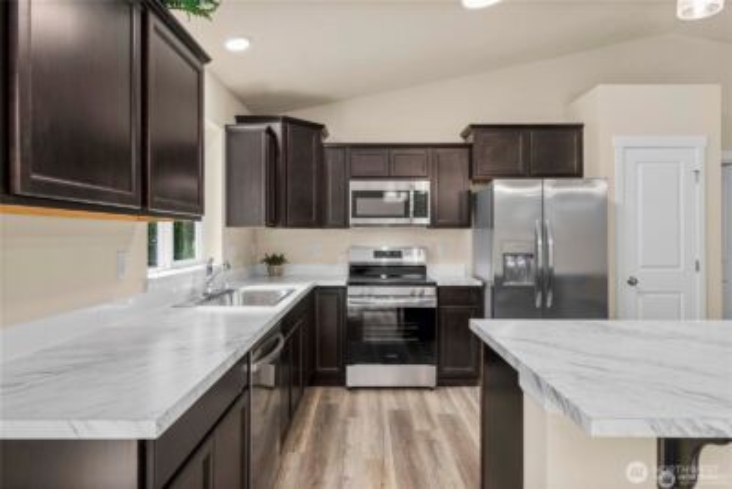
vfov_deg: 59.5
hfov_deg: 81.2
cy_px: 244
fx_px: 427
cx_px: 366
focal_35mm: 21
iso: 200
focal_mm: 21
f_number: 7.1
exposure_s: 1/60
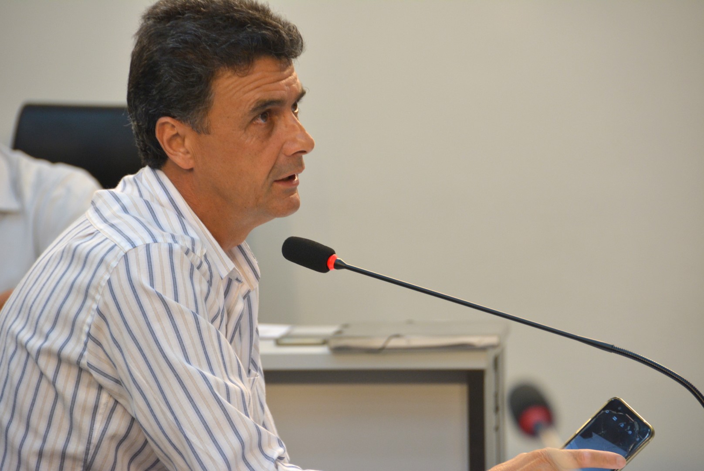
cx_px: 352
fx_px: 4990
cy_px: 236
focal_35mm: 255
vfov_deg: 5.4
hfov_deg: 8.1
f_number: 5.6
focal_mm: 170
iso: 800
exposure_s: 1/160
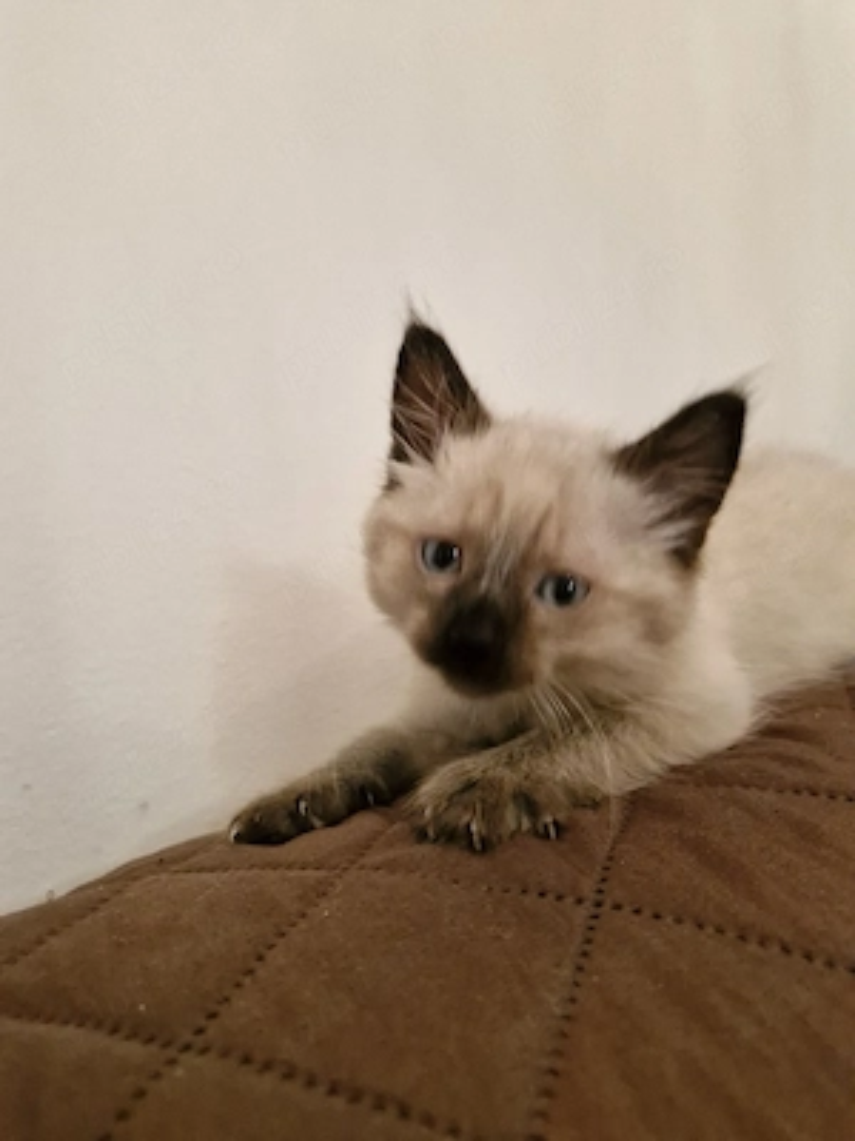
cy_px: 570
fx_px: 757
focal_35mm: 23
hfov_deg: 58.9
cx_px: 428
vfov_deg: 73.9
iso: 800
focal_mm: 5.54
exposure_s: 1/50
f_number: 1.8
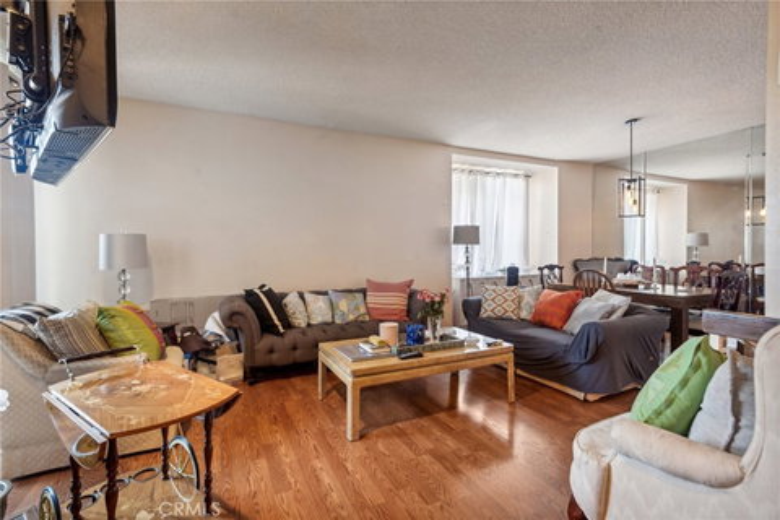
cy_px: 260
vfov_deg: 73.7
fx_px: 347
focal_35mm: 16
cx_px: 390
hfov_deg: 96.7
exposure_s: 1/6
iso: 400
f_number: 8
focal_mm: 16
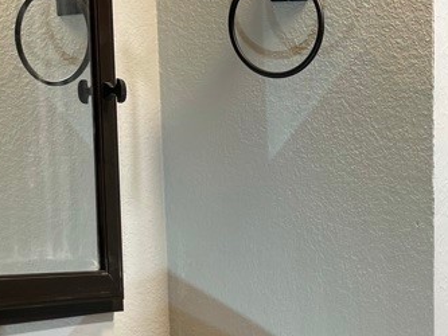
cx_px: 476
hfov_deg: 23.1
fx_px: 1036
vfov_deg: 17.9
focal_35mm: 80
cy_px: 358
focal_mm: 4.2
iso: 80
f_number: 1.6
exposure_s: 1/60
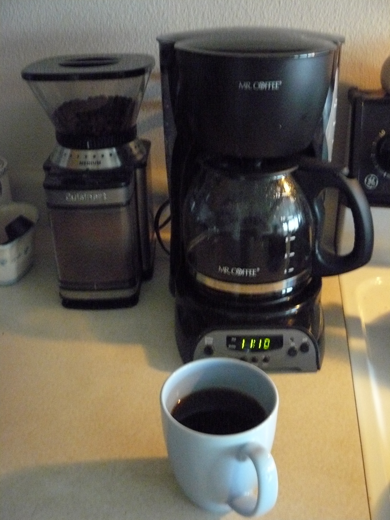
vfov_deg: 51.4
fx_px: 541
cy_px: 260
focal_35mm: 36
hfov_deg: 39.7
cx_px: 195
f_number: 2.8
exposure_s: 1/10
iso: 800
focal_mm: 6
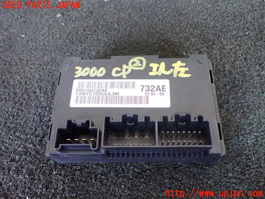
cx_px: 132
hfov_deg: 60.0
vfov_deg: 46.8
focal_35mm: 30
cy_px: 100
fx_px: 230
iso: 800
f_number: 2.3
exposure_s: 1/80
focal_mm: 5.4
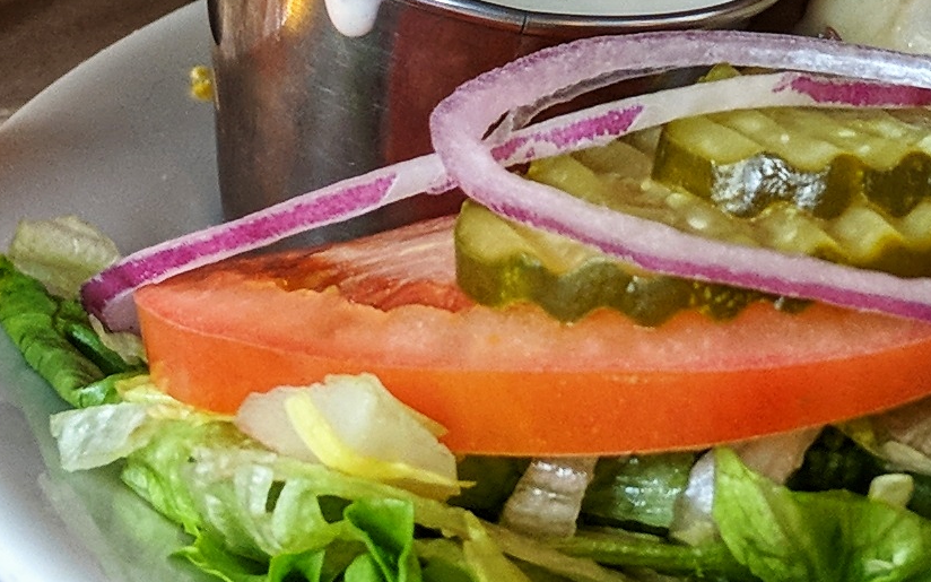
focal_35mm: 140
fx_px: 3552
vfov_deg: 9.0
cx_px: 720
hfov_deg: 14.9
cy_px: -385
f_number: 1.8
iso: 188
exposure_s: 1/60
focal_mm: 4.44
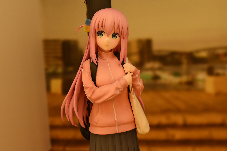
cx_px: 114
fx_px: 322
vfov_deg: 26.5
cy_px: 76
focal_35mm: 51
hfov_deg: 38.9
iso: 640
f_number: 8
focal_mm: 34
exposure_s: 1/160
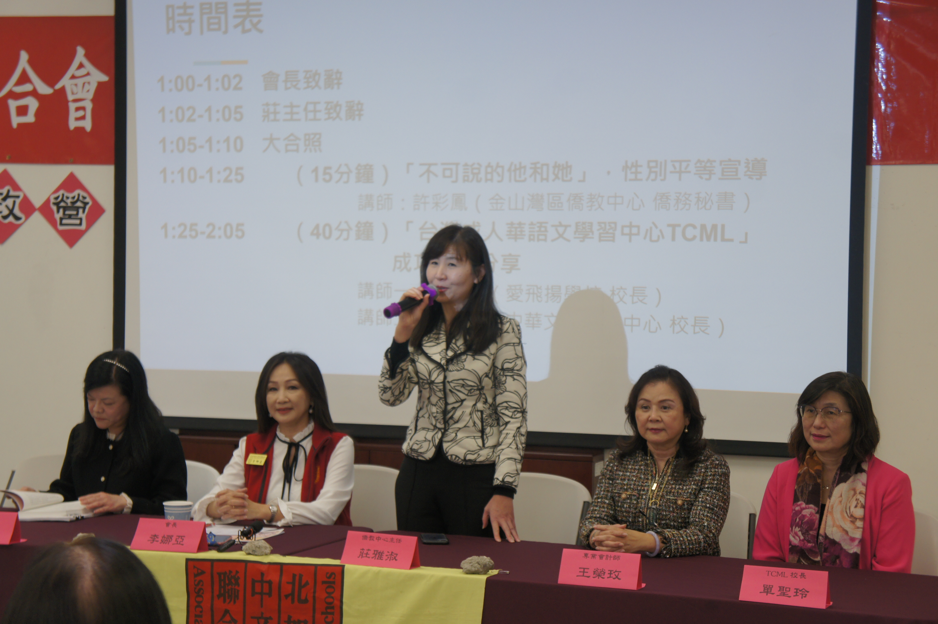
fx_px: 1836
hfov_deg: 28.7
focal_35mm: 70
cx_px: 469
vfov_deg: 19.3
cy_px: 312
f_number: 5
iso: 320
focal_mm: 47
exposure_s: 1/80
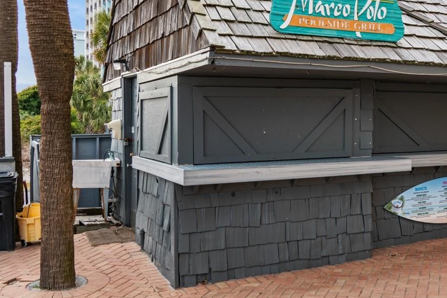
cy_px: 115
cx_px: 358
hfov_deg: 40.2
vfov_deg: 28.5
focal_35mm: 47
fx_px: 583
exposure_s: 1/50
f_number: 5.3
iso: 100
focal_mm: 17
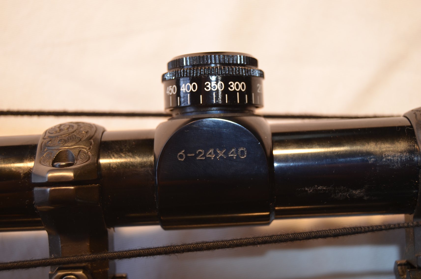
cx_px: 210
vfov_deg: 21.5
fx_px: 735
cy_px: 140
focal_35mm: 63
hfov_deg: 32.0
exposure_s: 1/80
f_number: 5
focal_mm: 42
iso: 280
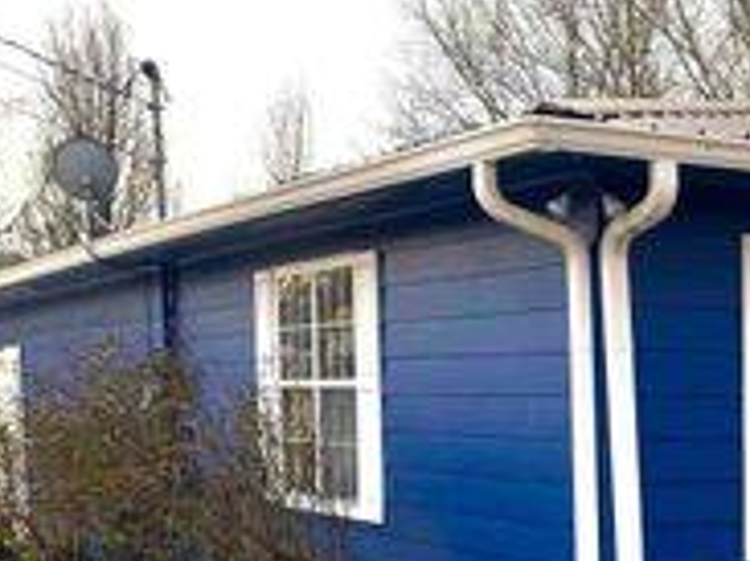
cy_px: 561
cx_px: 996
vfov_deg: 20.1
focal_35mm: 71
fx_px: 1537
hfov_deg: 23.8
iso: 64
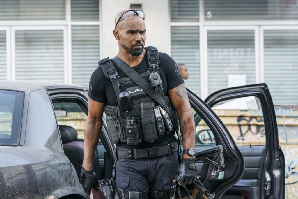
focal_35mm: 103
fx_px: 853
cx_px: 149
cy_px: 100
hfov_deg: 19.8
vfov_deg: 13.3
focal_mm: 103
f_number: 6.3
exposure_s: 1/160
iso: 800
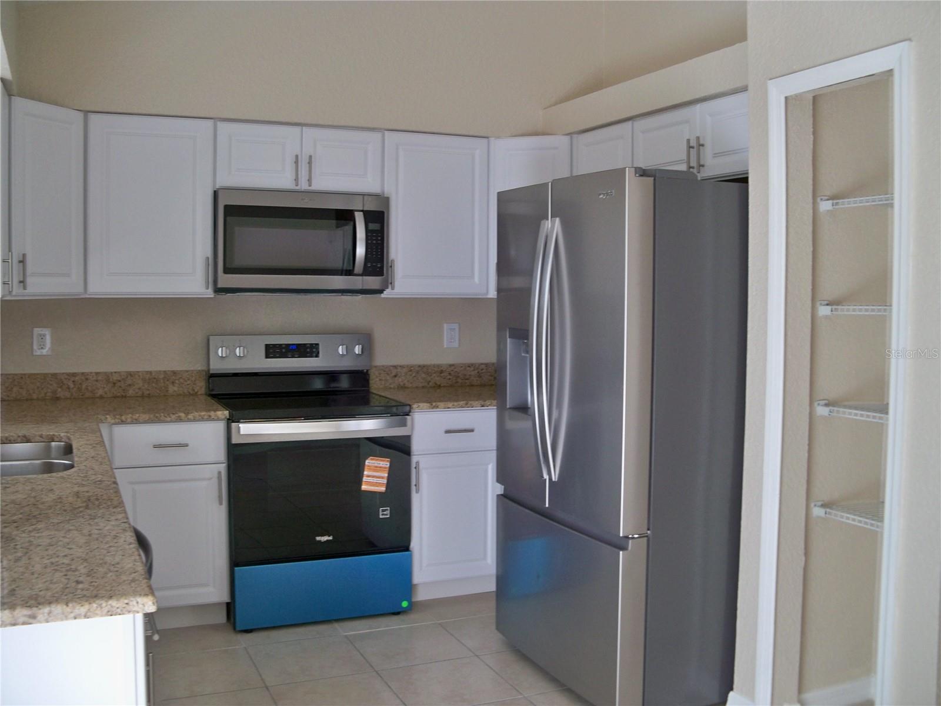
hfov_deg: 52.6
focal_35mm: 35
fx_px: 951
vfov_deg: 40.7
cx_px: 470
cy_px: 353
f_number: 3.5
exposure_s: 1/50
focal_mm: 6.2
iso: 80
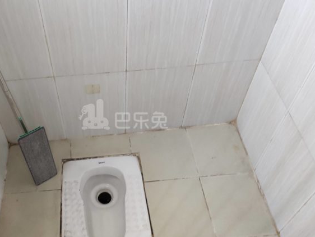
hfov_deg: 49.8
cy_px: 115
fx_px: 337
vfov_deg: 38.7
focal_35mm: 37
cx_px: 123
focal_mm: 4.77
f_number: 1.75
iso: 541
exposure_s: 1/33
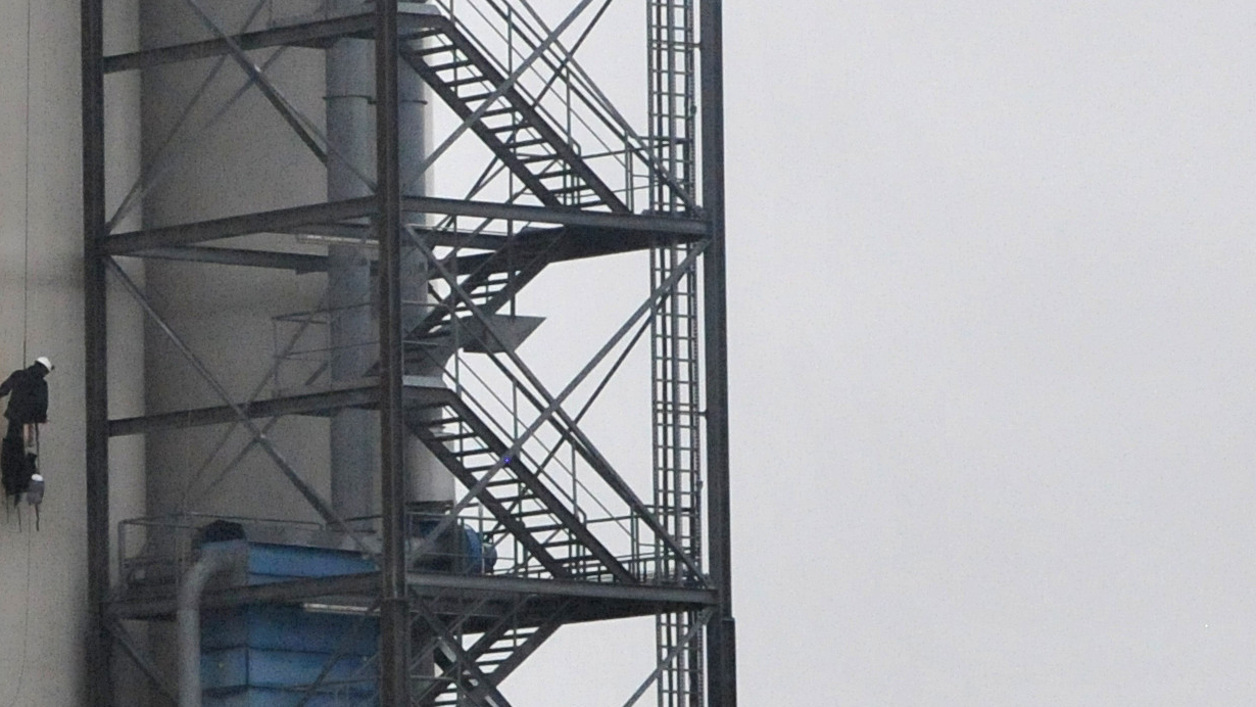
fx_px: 12623
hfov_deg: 5.6
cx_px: -711
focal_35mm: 379
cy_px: 418
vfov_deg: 3.2
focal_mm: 70
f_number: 8
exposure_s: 1/250
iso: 1400
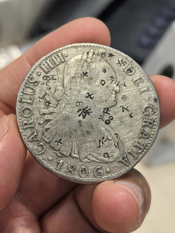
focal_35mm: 54
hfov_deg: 27.0
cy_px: 116
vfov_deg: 35.5
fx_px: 364
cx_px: 88
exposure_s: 1/100
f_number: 2
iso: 320
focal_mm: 6.98
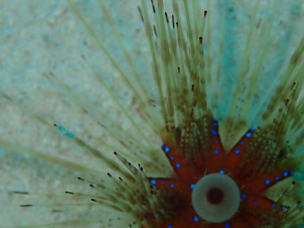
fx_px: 1343
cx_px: 191
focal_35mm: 153
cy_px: 190
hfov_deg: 12.9
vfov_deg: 9.7
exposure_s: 1/250
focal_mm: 12.6
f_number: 5.6
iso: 125
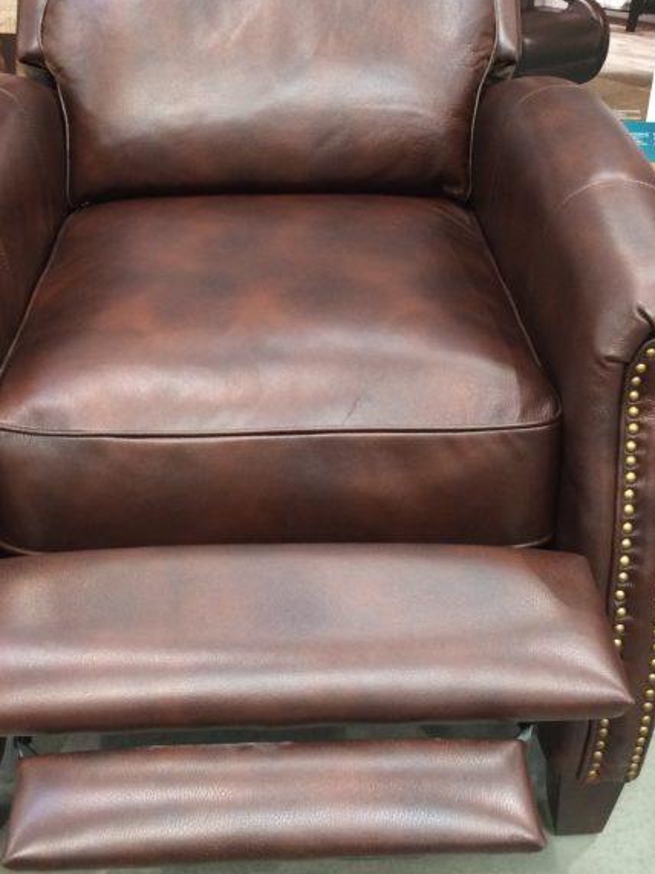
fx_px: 1312
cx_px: 318
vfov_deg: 36.1
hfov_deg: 28.0
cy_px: 239
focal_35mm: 52
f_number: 2.2
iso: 125
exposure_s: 1/33
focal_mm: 4.15
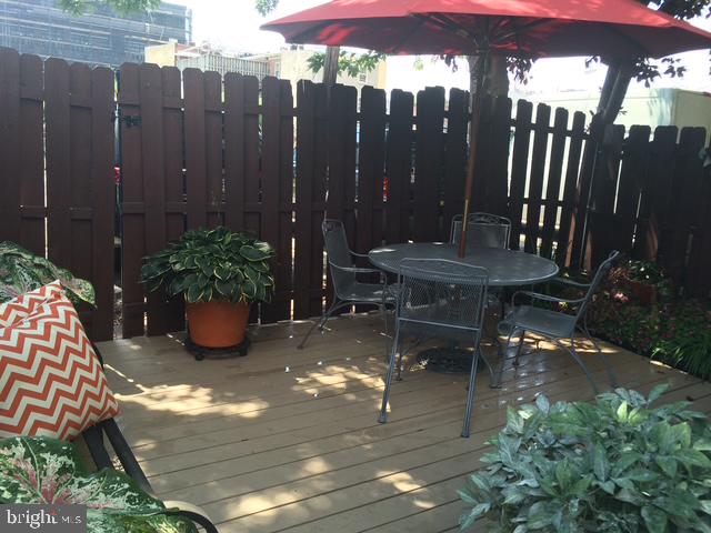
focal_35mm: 29
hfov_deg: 61.7
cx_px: 356
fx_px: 596
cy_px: 266
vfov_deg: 48.2
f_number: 2.2
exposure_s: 1/199
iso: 32
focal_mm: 4.15
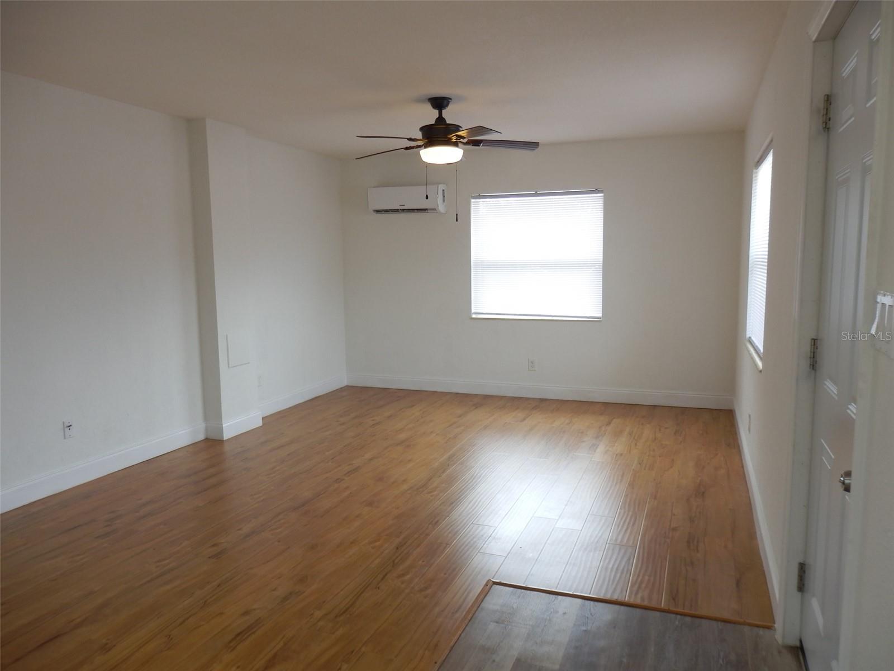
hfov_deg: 69.4
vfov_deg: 54.9
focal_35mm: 25
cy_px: 336
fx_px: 646
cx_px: 447
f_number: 3
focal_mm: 4.5
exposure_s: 1/50
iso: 80
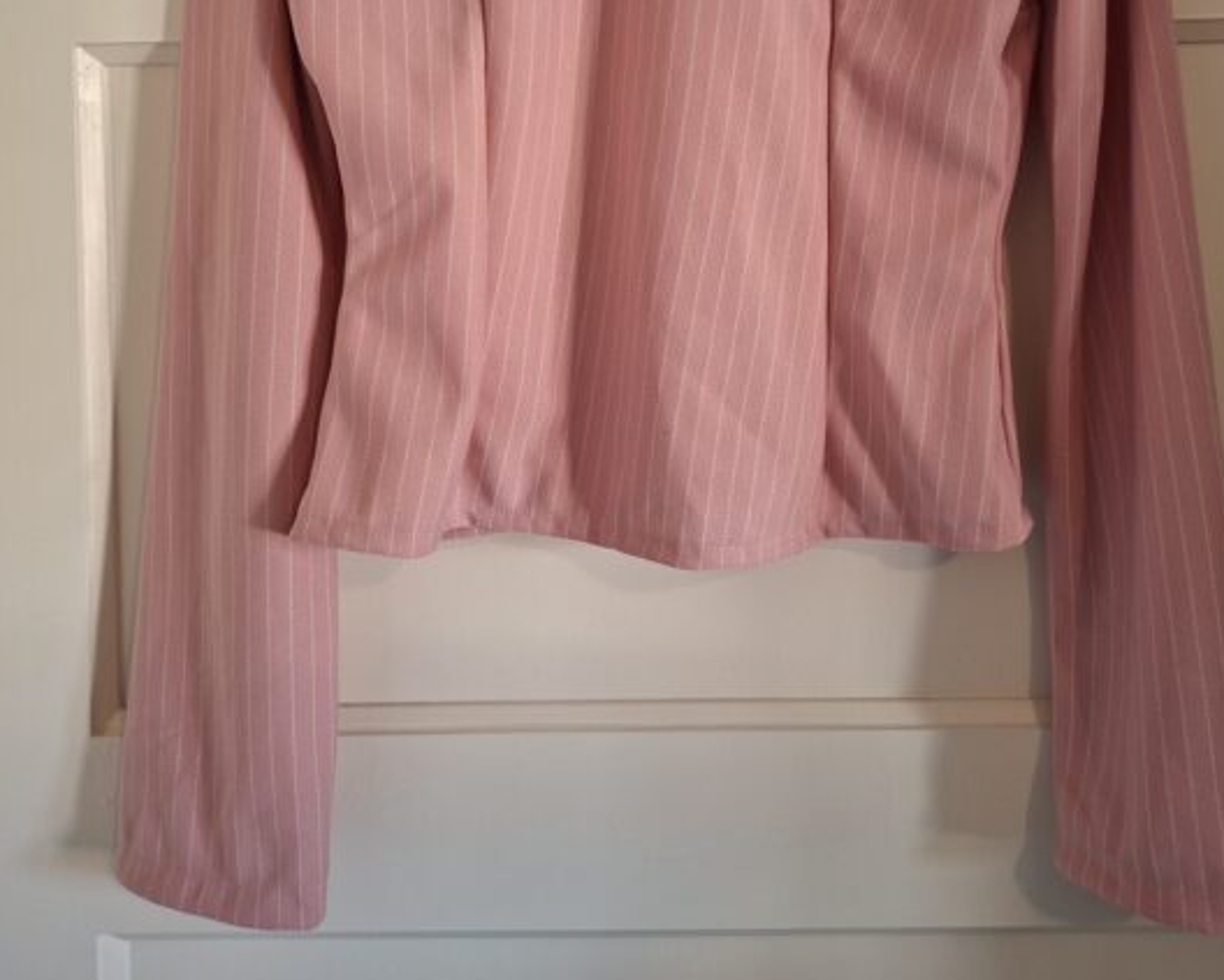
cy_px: 144
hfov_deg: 52.7
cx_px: 670
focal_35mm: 34
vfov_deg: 40.8
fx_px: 1232
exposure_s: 1/30
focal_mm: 5.54
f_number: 1.8
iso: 250
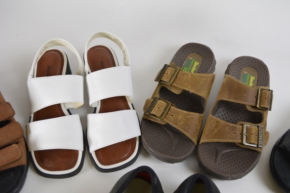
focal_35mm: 39
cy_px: 96
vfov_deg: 34.2
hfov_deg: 49.6
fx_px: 314
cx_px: 145
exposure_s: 1/100
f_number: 5
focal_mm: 26
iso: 400
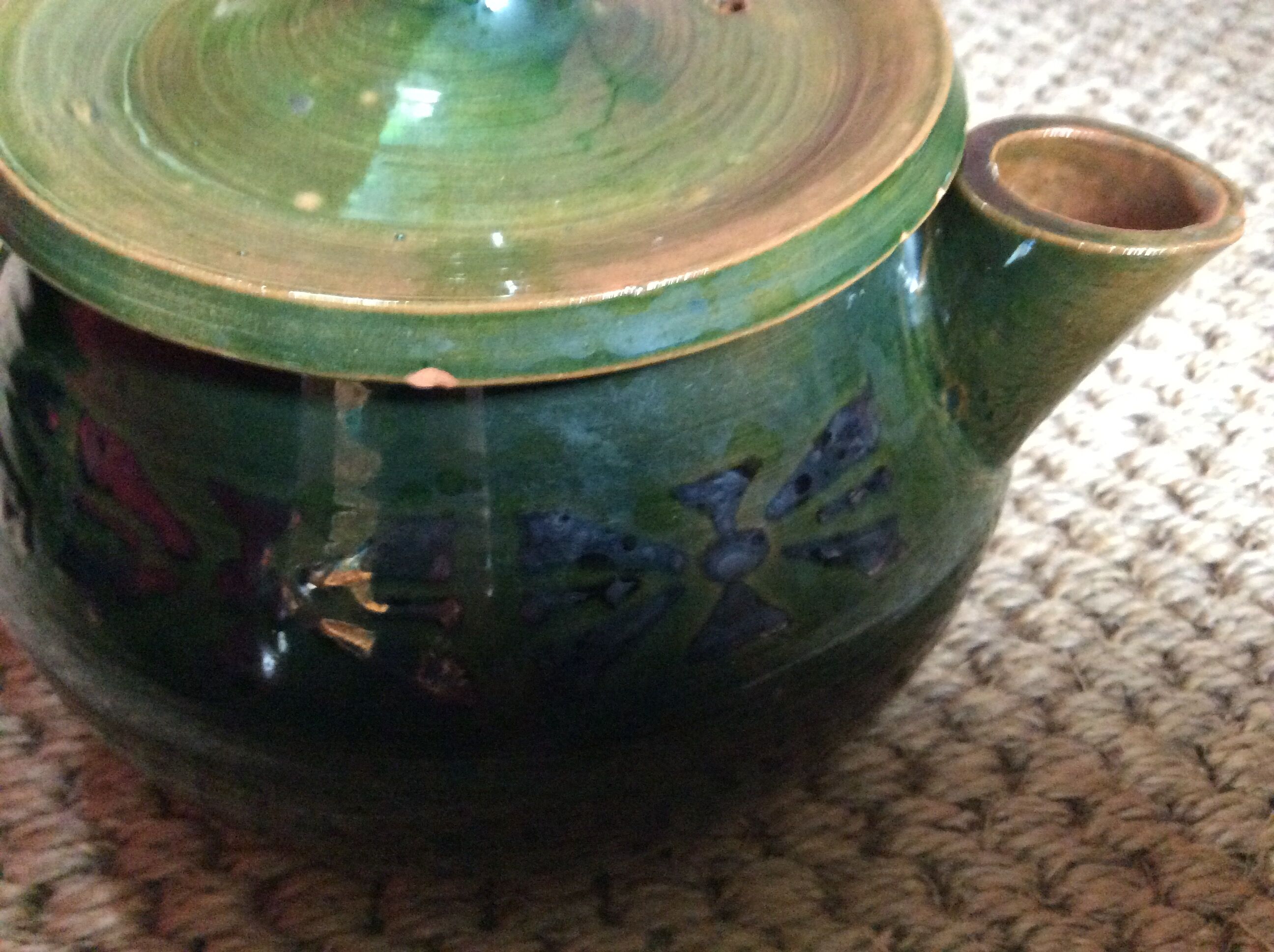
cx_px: 637
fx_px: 1176
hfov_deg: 56.9
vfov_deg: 44.1
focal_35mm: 32
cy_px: 476
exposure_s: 1/17
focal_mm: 3.3
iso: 400
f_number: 2.4
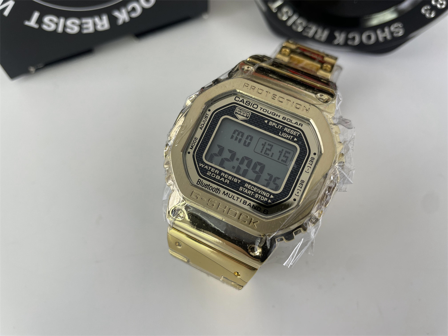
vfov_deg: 53.1
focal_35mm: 26
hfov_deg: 67.3
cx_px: 224
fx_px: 336
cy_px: 168
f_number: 1.6
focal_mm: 4.2
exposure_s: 1/104
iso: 32
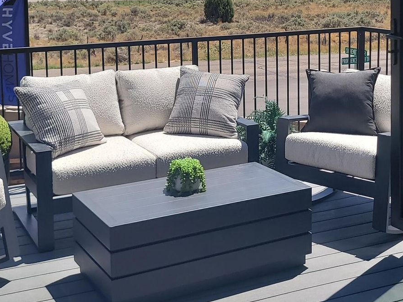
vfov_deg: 23.7
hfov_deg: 32.1
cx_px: 179
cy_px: 23
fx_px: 699
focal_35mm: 60
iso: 50
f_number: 1.8
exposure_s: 1/2289
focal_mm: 5.4
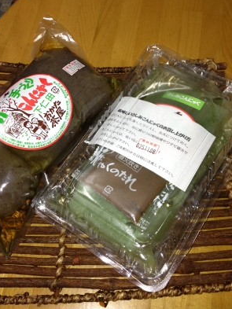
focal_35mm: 42
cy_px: 143
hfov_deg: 34.3
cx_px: 103
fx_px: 375
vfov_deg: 44.7
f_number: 2.4
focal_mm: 4.13
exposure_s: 1/23
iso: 50
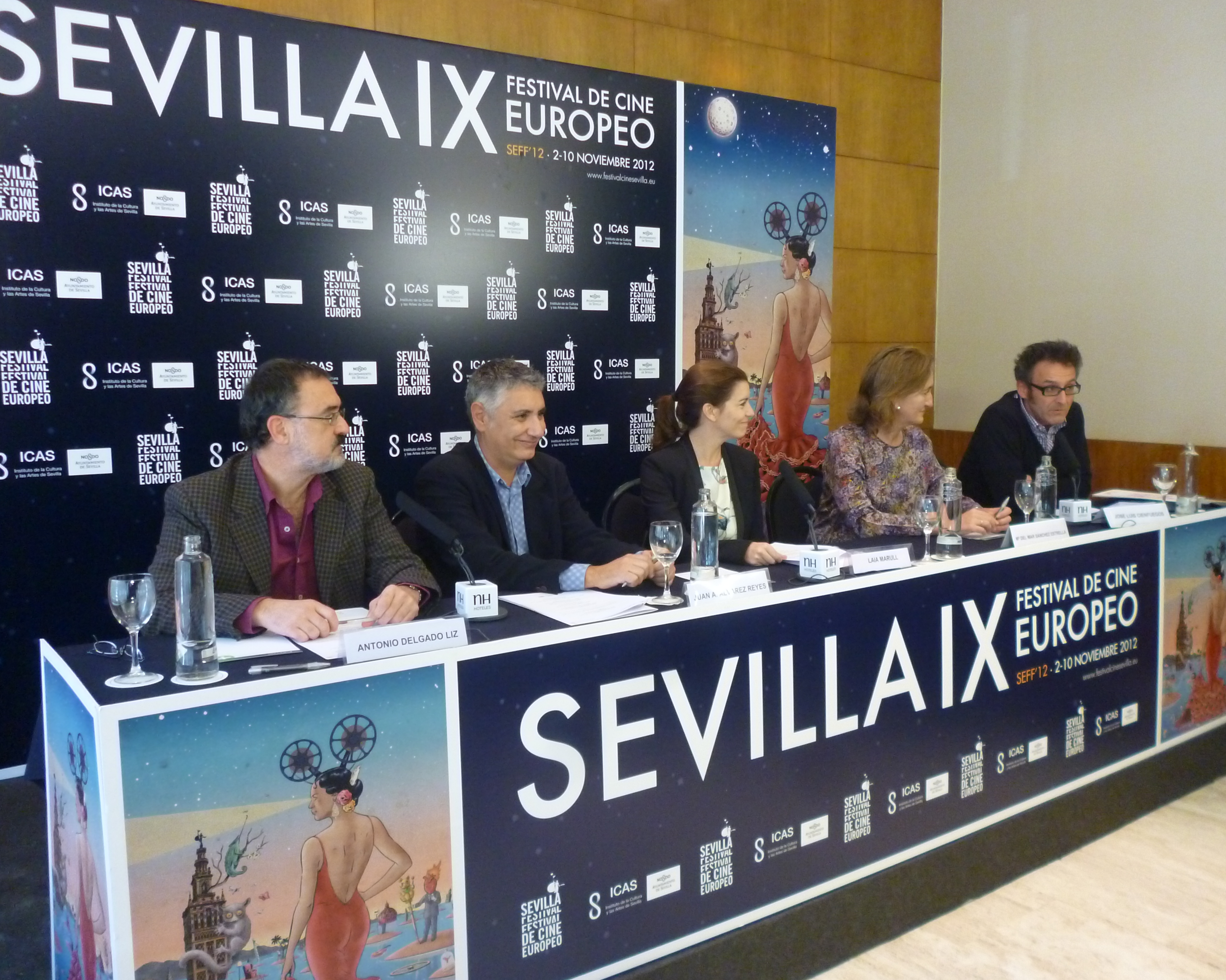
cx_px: 636
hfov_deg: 58.8
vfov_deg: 48.5
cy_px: 483
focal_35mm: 30
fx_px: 1089
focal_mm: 5
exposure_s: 1/20
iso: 400
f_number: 3.1
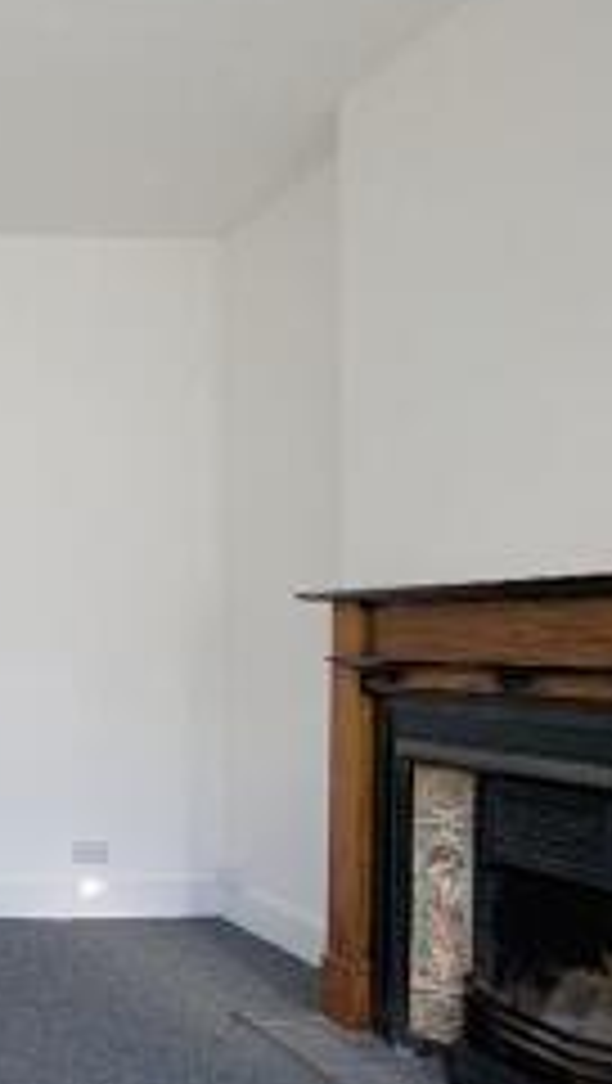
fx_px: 892
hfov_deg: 27.1
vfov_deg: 62.1
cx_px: -297
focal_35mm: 31
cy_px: 645
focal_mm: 10
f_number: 4
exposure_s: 1/160
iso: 500
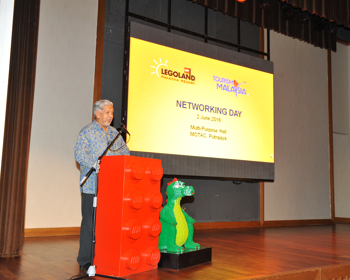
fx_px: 414
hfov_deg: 45.7
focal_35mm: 40
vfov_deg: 37.3
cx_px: 201
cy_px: 141
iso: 800
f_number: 4
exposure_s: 1/80
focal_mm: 35
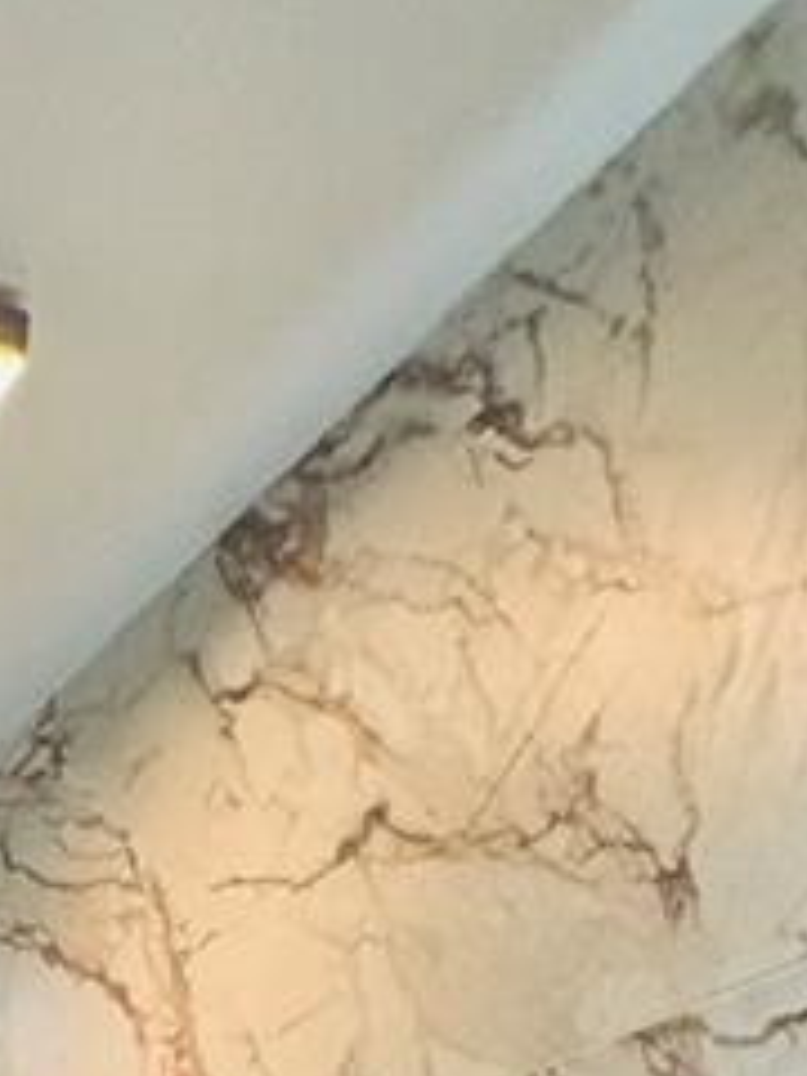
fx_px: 2176
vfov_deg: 16.0
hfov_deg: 17.9
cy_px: 2461
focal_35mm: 70
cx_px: -534
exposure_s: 1/120
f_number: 2.2
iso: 125
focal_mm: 2.22
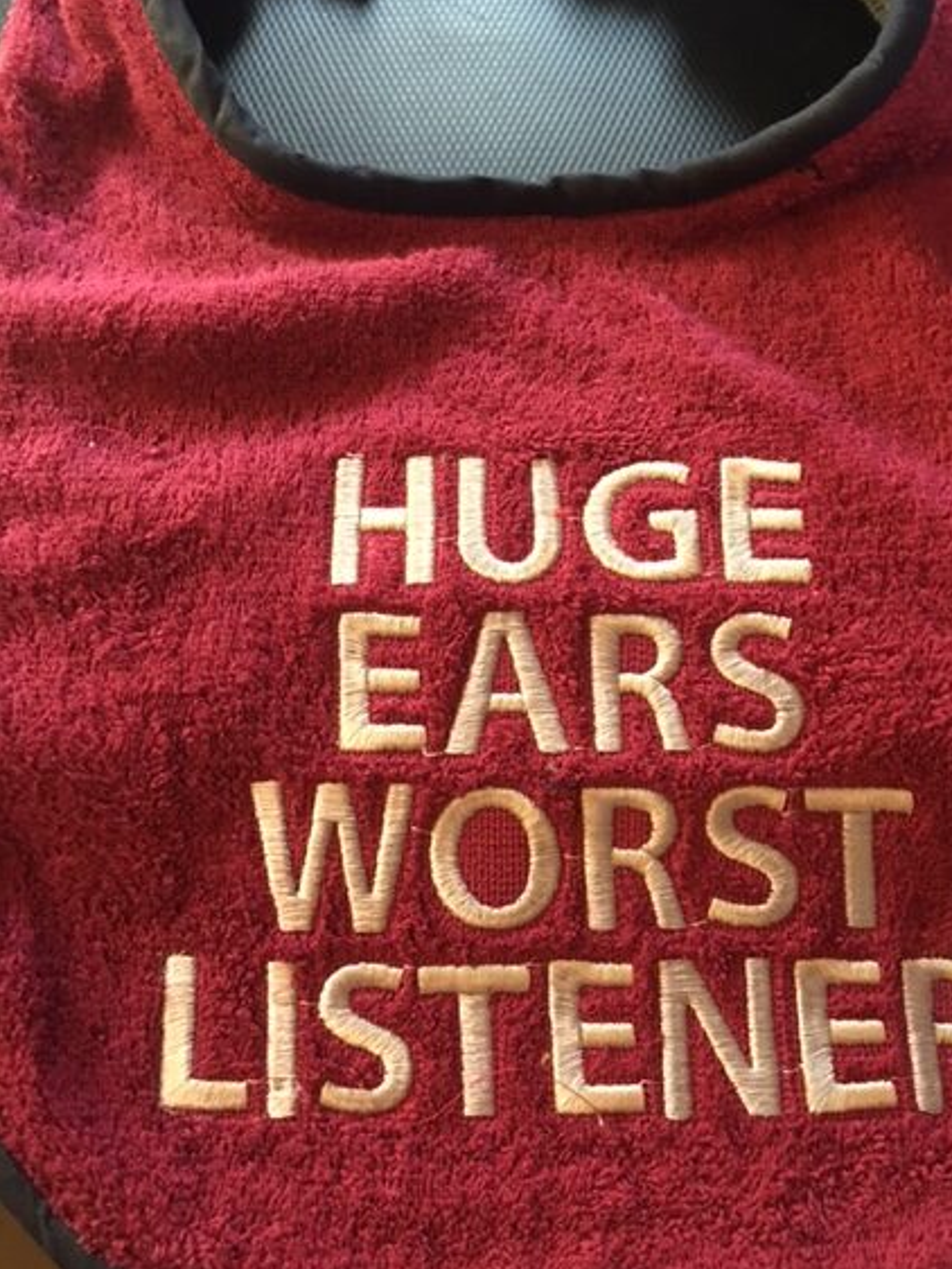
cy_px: 592
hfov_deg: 42.9
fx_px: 1209
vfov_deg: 55.3
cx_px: 539
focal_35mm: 33
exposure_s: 1/10
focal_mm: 4.15
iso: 100
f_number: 2.2
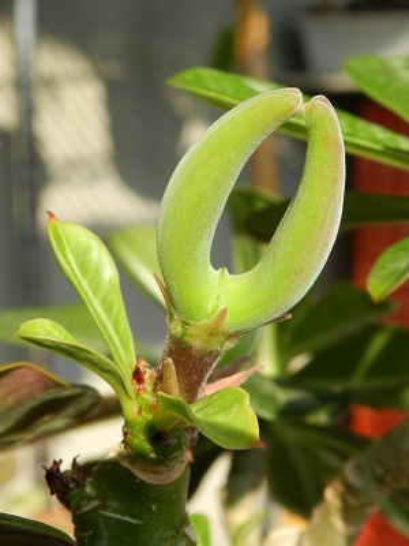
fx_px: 725
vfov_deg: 41.2
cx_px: 204
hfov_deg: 31.5
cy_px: 273
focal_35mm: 46
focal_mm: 8.1
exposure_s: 1/250
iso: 160
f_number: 4.2
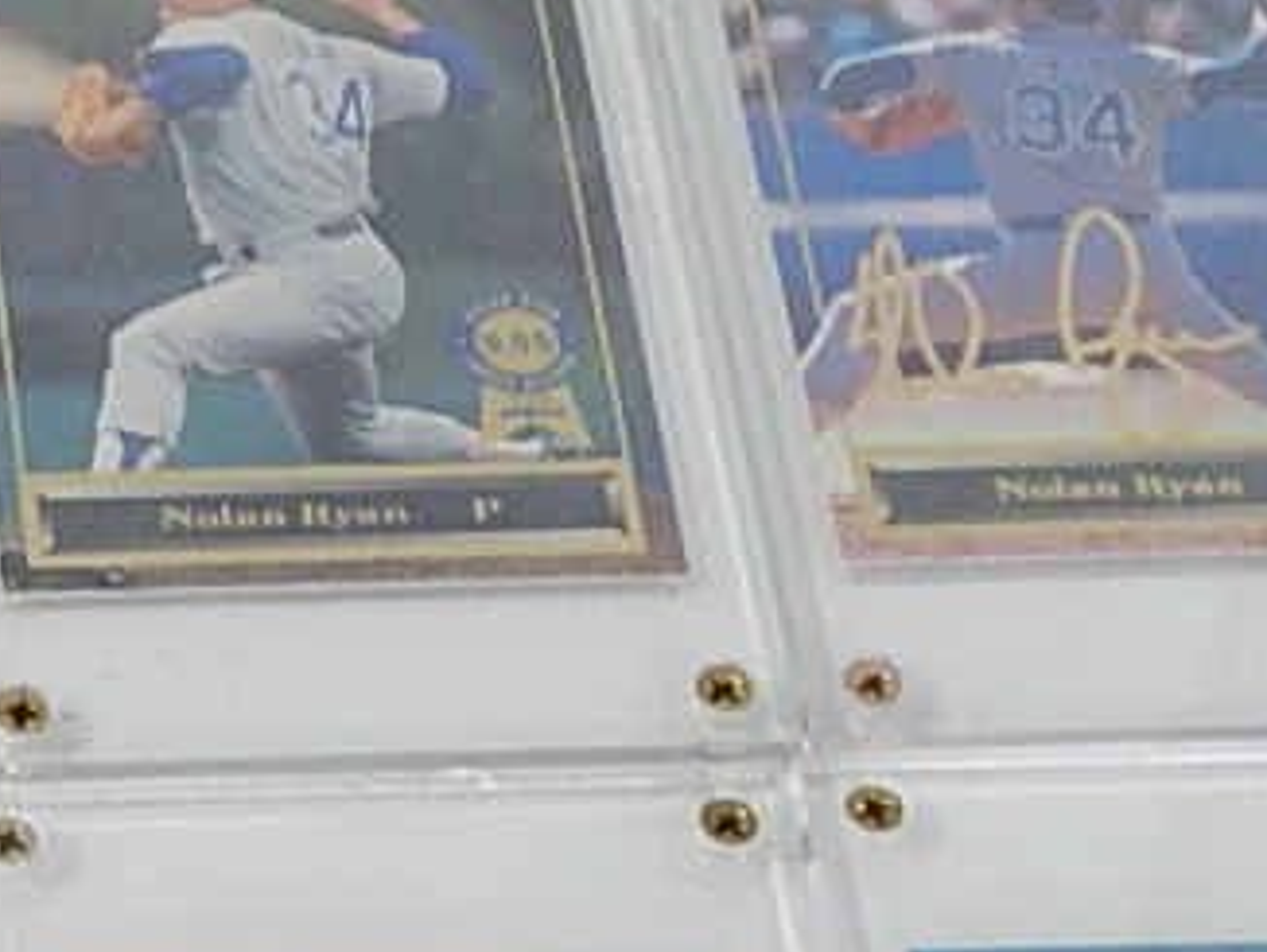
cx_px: -684
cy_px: 1022
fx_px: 5568
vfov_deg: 9.7
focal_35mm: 152
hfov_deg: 12.3
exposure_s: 1/30
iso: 220
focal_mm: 5.6
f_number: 3.2
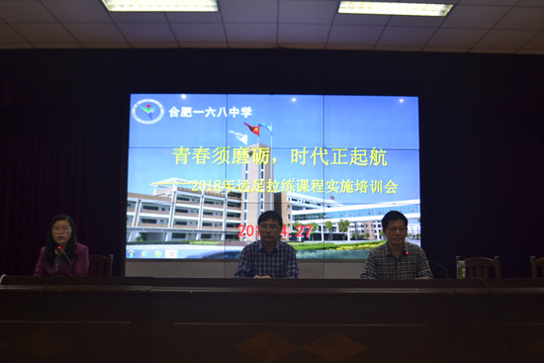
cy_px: 186
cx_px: 282
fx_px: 544
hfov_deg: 53.1
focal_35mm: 36
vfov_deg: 36.9
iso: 220
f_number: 3.8
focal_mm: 22
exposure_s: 1/30
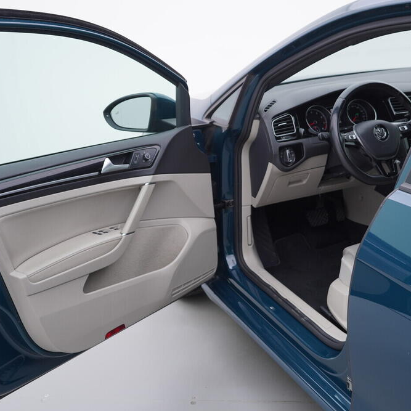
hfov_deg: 35.9
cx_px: 247
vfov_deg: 36.1
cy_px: 206
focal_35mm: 47
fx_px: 631
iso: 125
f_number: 3.2
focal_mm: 24
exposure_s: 1/50
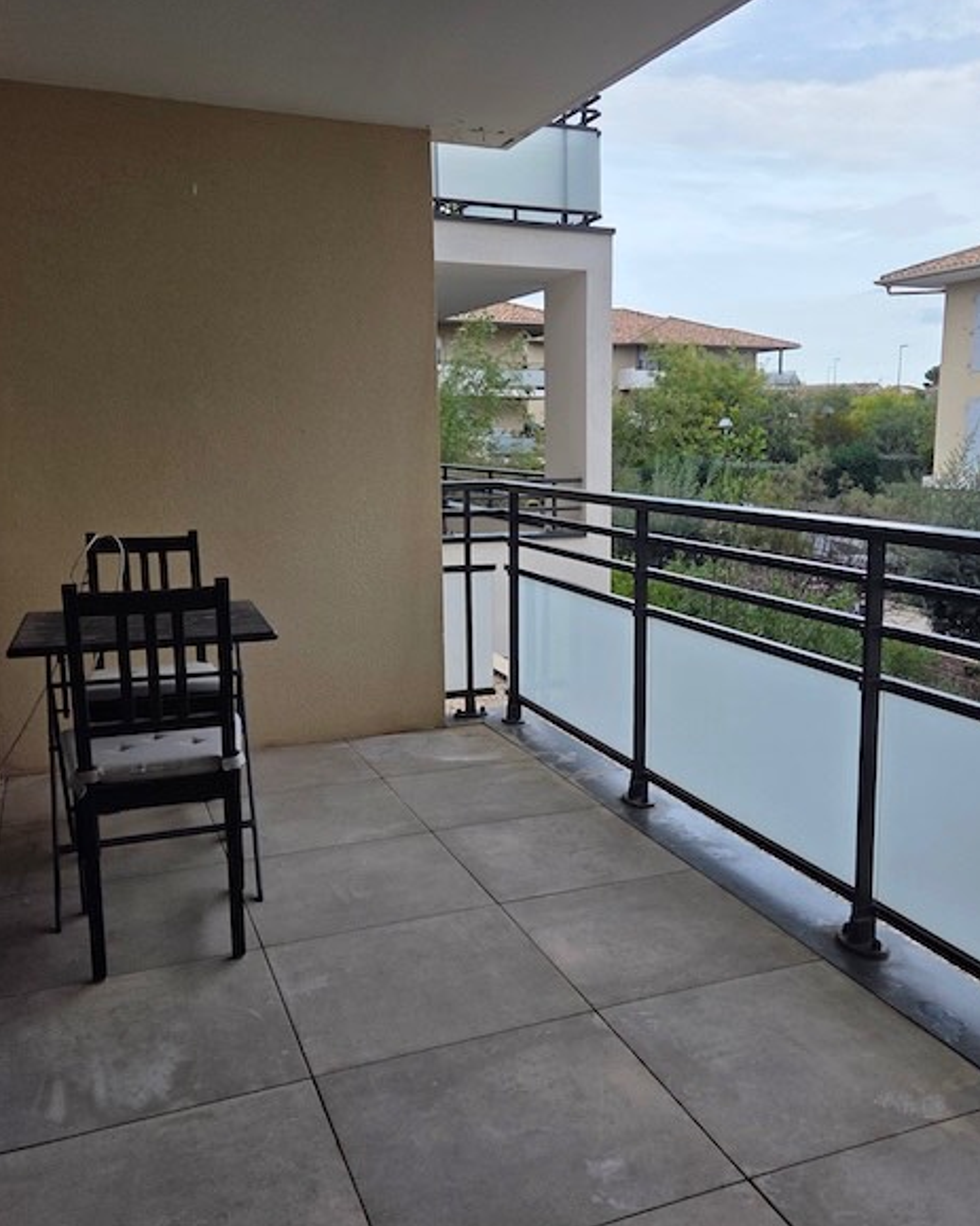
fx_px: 1124
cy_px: 625
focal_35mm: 31
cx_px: 569
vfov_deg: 57.2
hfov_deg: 46.9
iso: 80
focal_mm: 5.4
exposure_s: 1/1354
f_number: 1.8
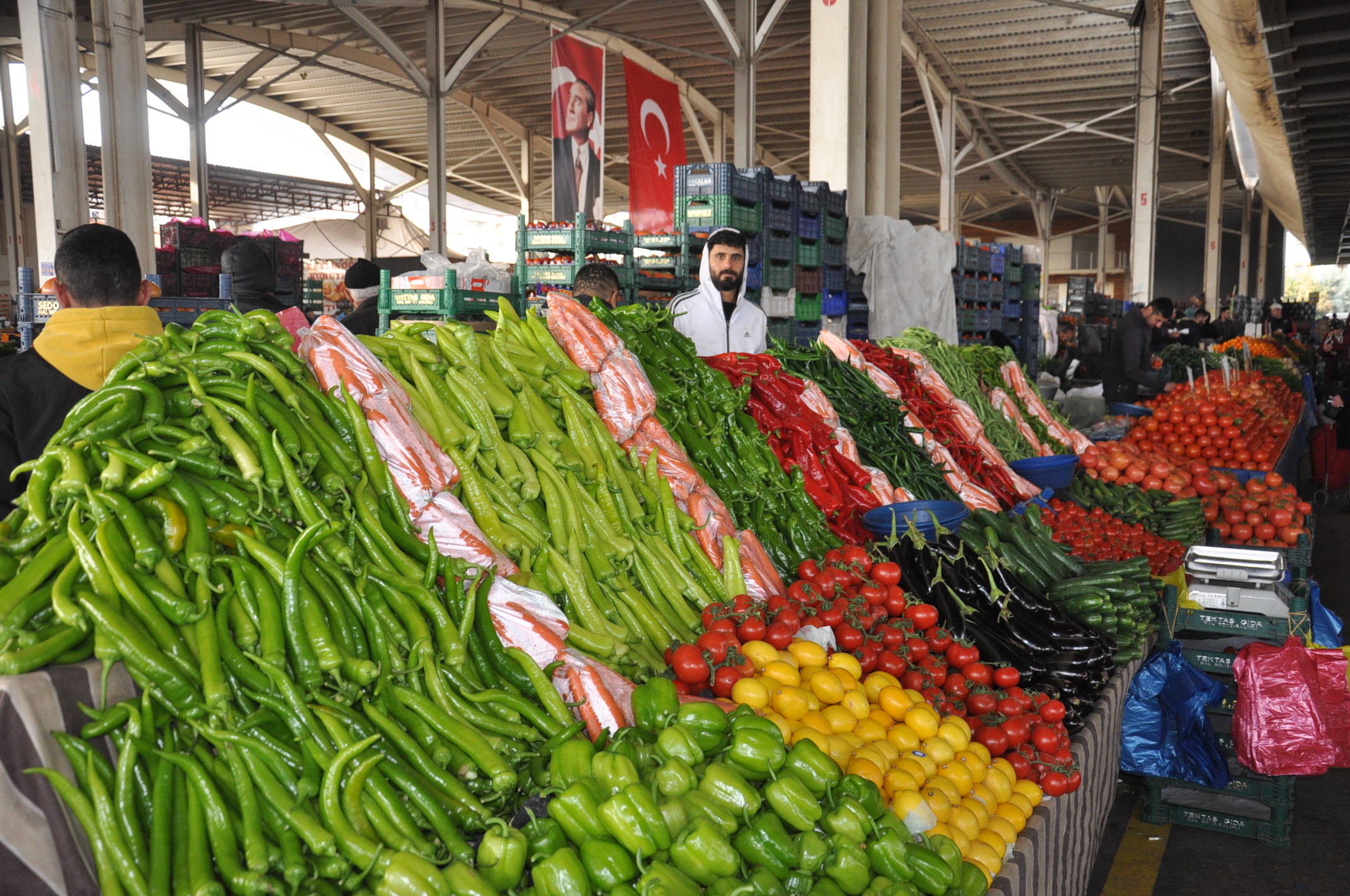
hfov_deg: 57.3
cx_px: 675
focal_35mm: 33
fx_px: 1236
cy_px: 448
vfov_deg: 39.9
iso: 720
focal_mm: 22
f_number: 3.8
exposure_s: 1/125
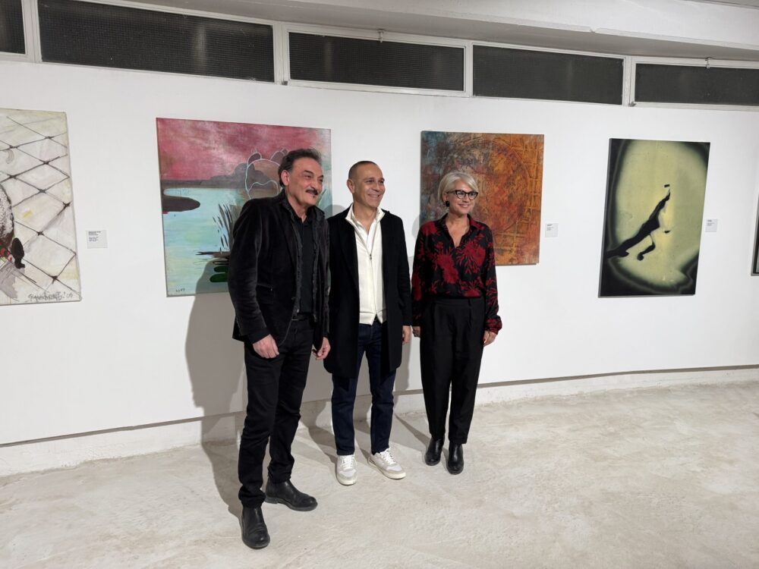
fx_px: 526
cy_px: 284
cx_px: 380
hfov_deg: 71.6
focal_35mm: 24
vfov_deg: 56.8
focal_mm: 6.76
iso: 125
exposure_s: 1/100
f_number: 1.78
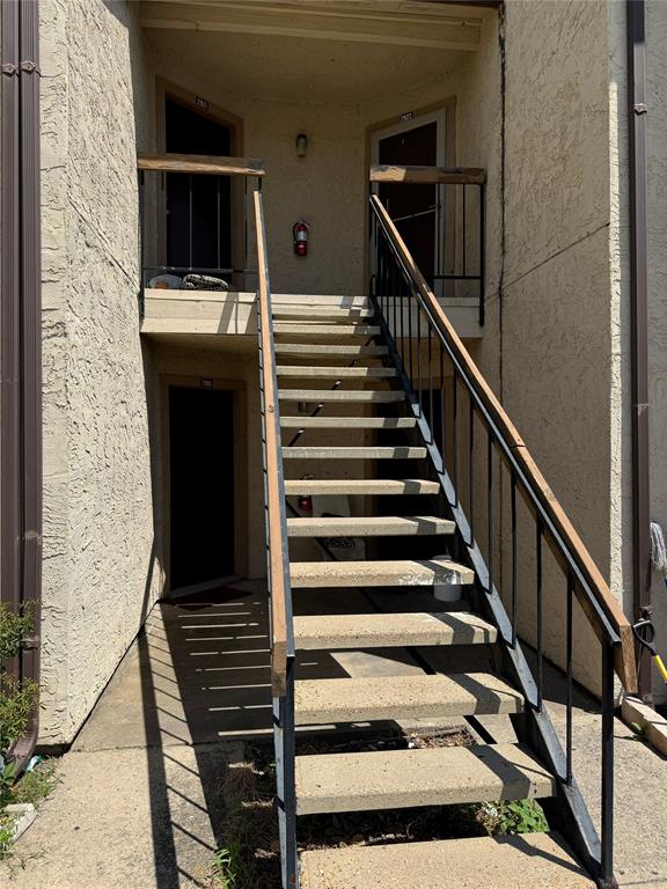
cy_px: 444
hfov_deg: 56.8
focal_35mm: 24
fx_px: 617
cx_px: 334
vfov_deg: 71.6
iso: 80
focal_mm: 6.76
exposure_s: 1/4049
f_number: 1.78
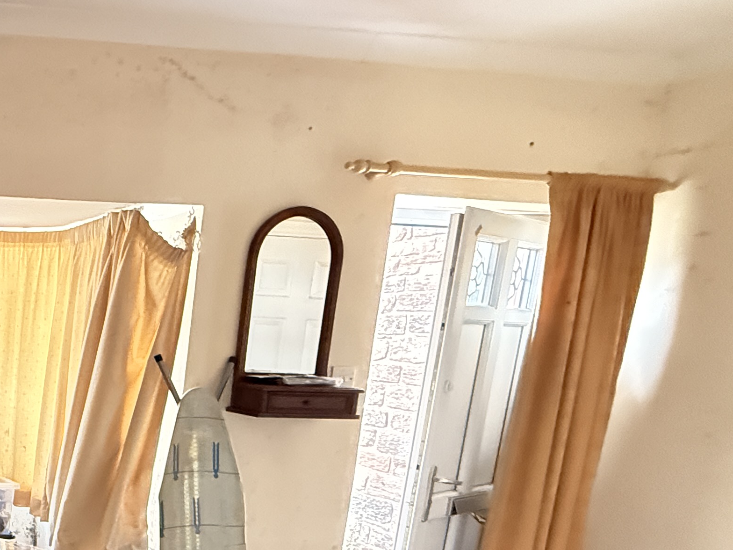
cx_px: -140
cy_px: 451
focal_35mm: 36
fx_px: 762
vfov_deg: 38.0
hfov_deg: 38.5
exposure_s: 1/60
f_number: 2.2
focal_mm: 2.22
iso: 1000
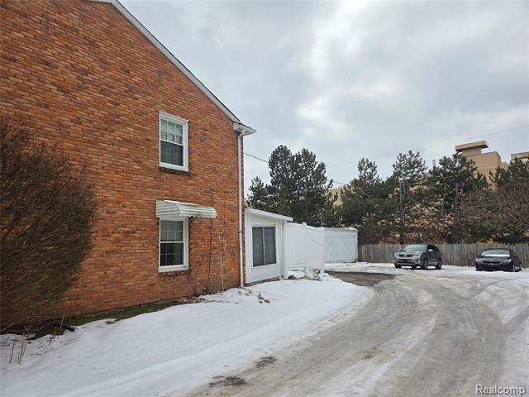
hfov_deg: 73.9
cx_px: 264
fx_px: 351
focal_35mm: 23
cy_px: 198
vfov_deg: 58.9
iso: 80
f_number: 1.8
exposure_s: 1/3628
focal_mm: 5.4
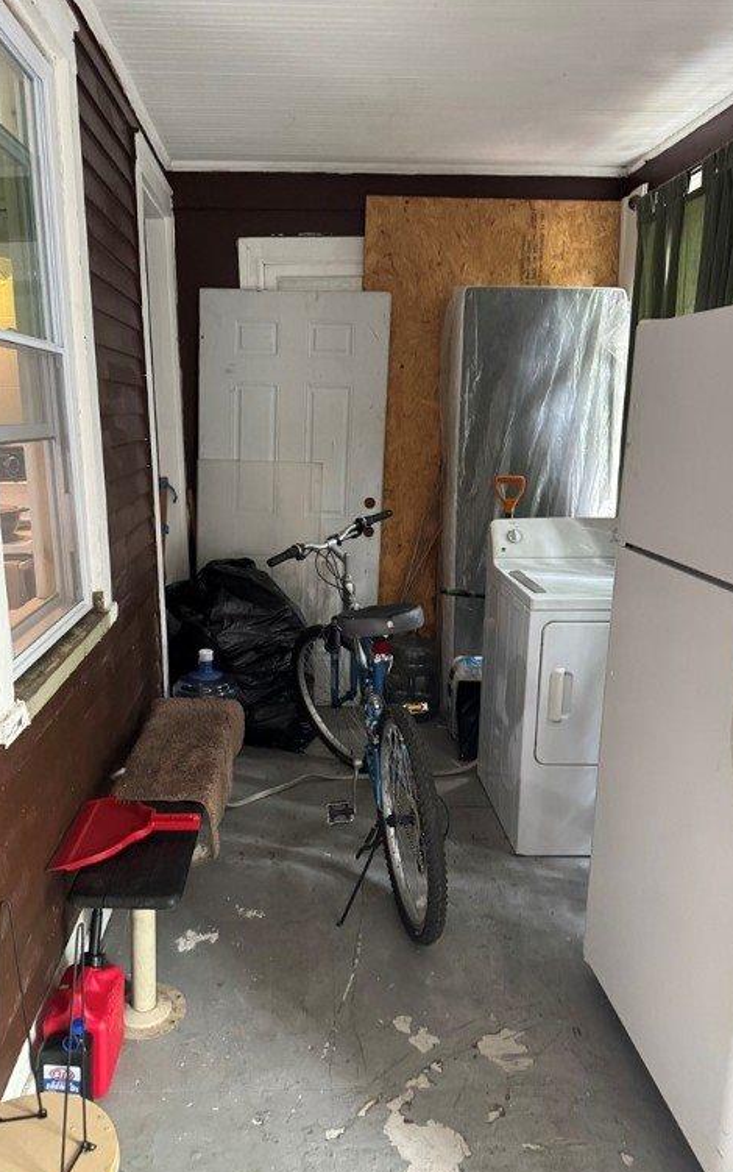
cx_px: 320
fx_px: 830
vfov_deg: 70.4
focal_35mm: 26
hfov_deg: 47.5
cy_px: 595
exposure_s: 1/58
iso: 800
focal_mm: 6.76
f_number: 1.78
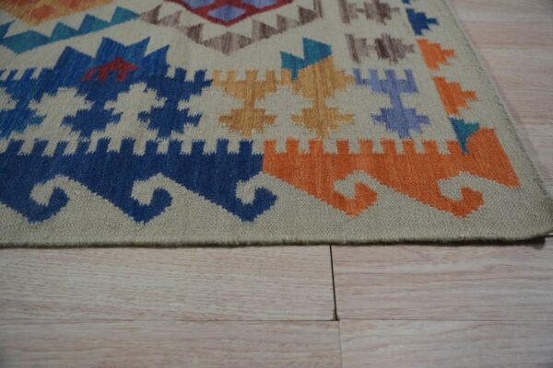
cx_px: 276
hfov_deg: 58.9
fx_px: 490
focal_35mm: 32
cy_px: 184
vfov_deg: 41.2
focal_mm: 31.9
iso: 320
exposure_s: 1/160
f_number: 4
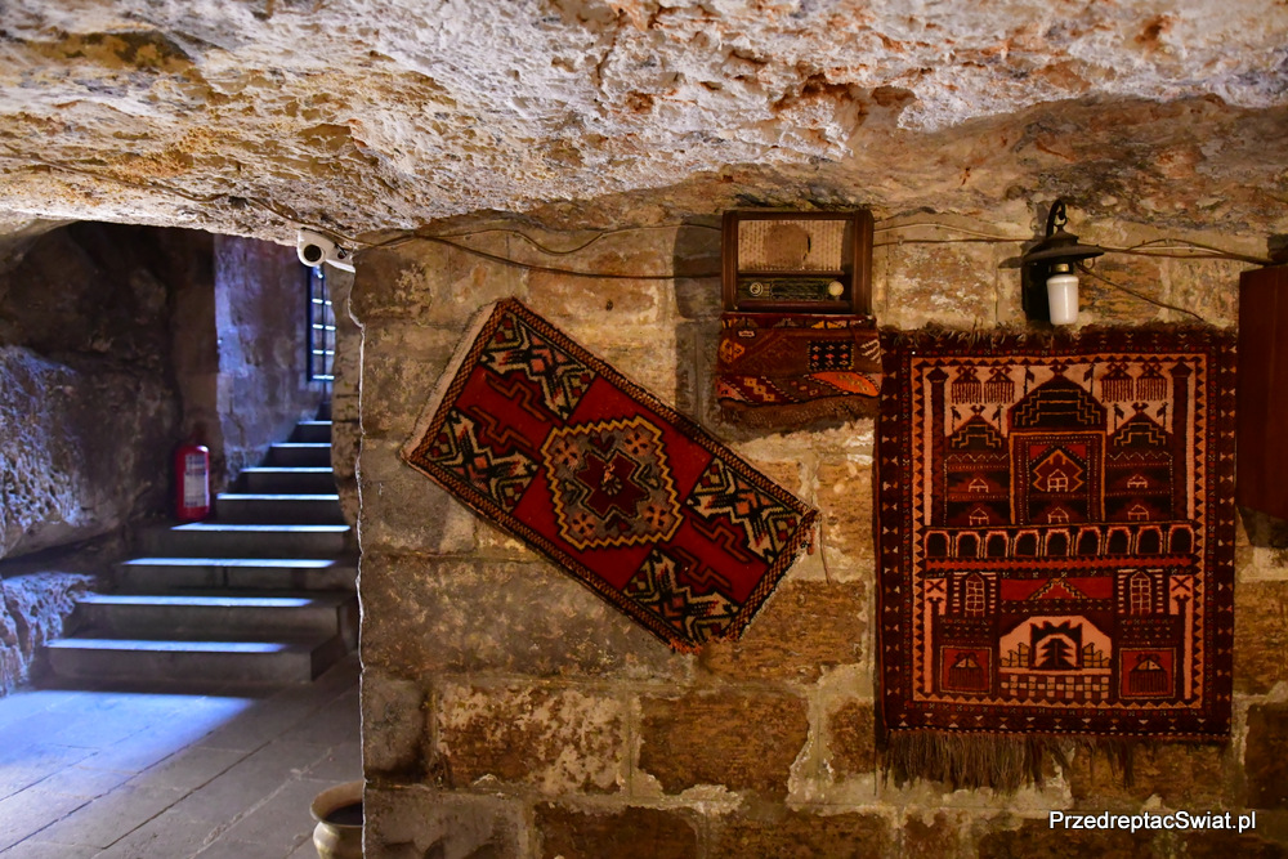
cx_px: 644
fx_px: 1002
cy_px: 430
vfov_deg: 46.4
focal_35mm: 28
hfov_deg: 65.5
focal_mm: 19
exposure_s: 1/60
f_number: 2
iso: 6400
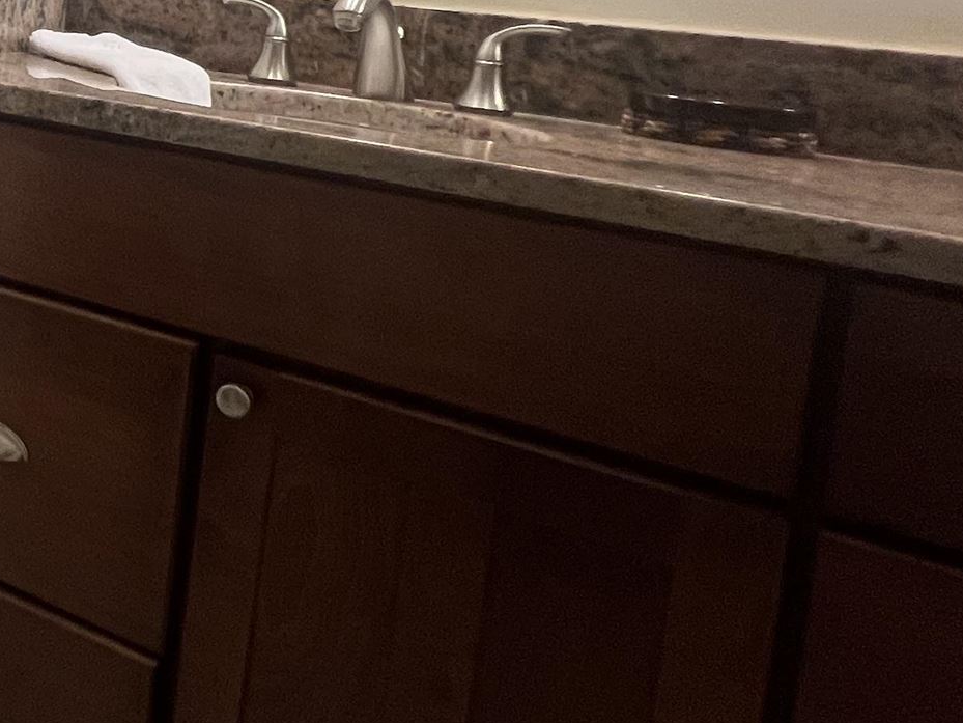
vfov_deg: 31.1
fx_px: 1196
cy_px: -1
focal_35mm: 43
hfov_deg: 29.9
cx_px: -415
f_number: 1.8
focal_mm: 1.57
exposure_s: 1/120
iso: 200
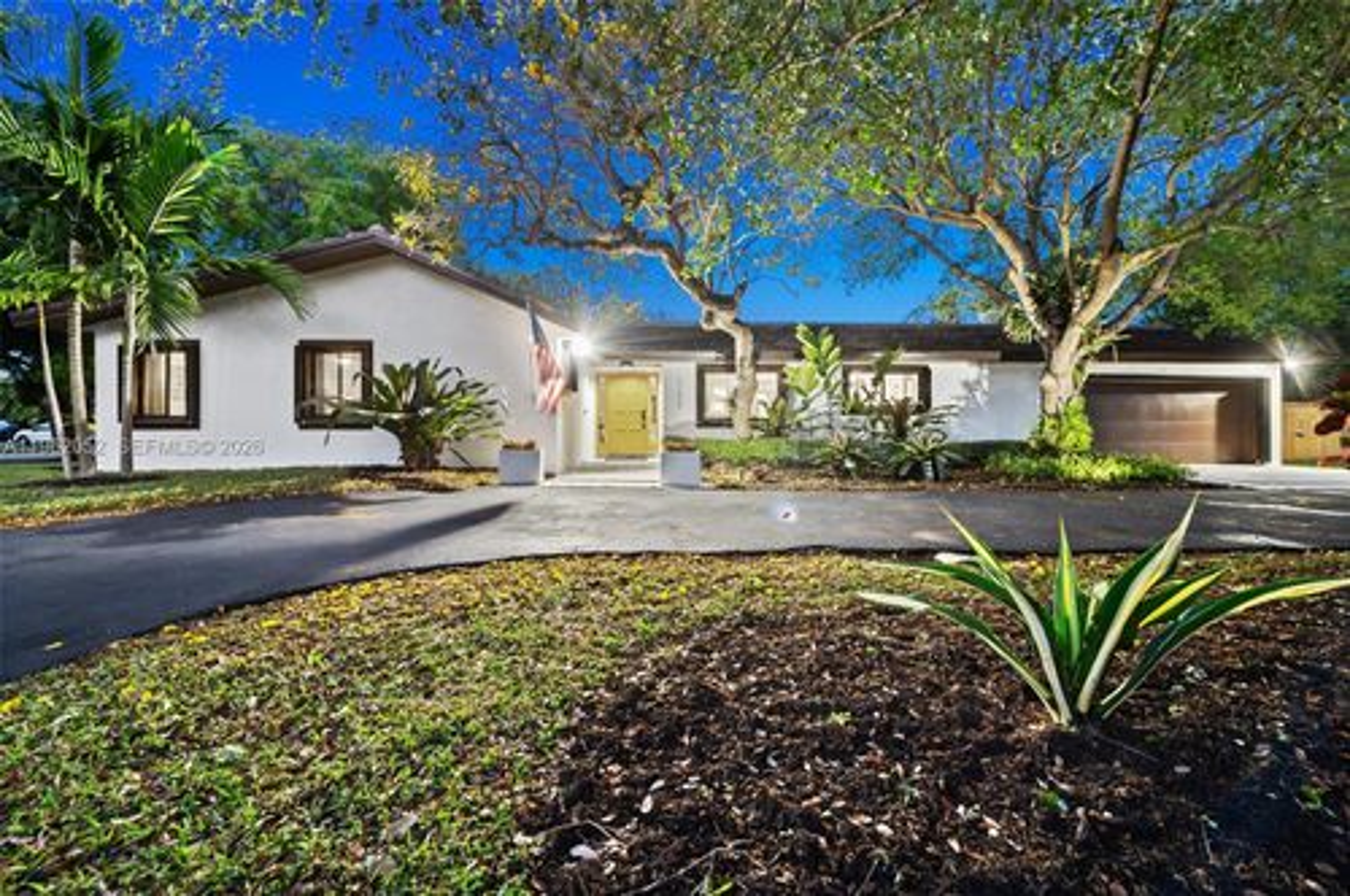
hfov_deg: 104.3
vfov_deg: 81.0
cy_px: 448
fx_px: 524
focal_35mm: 14
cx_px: 675
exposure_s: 1.6
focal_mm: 14
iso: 200
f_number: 8
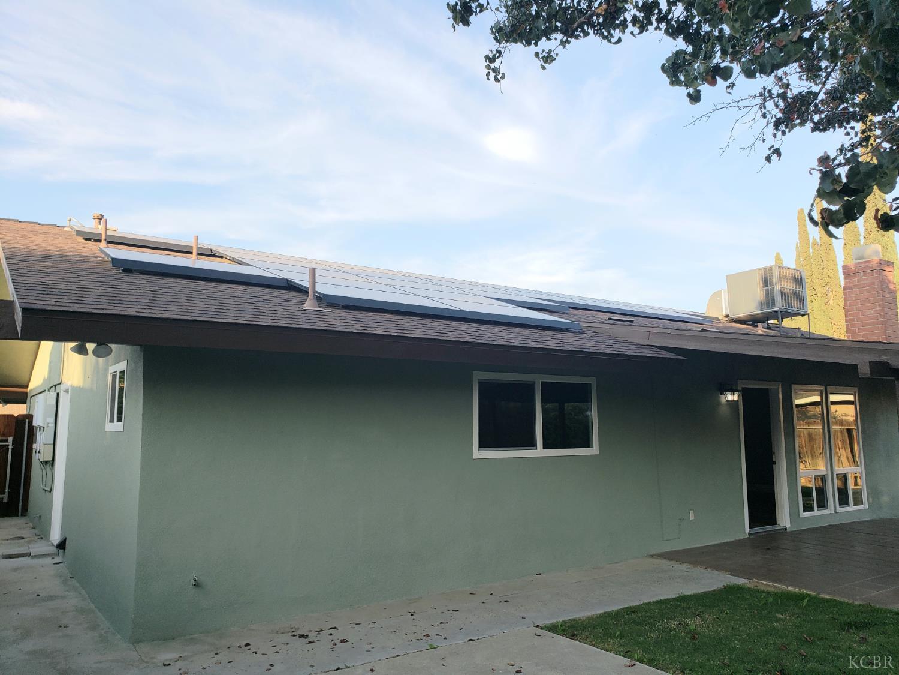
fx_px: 675
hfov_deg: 67.3
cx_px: 450
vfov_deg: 53.1
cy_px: 338
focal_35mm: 26
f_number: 2.4
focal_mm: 4.3
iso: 50
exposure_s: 1/559
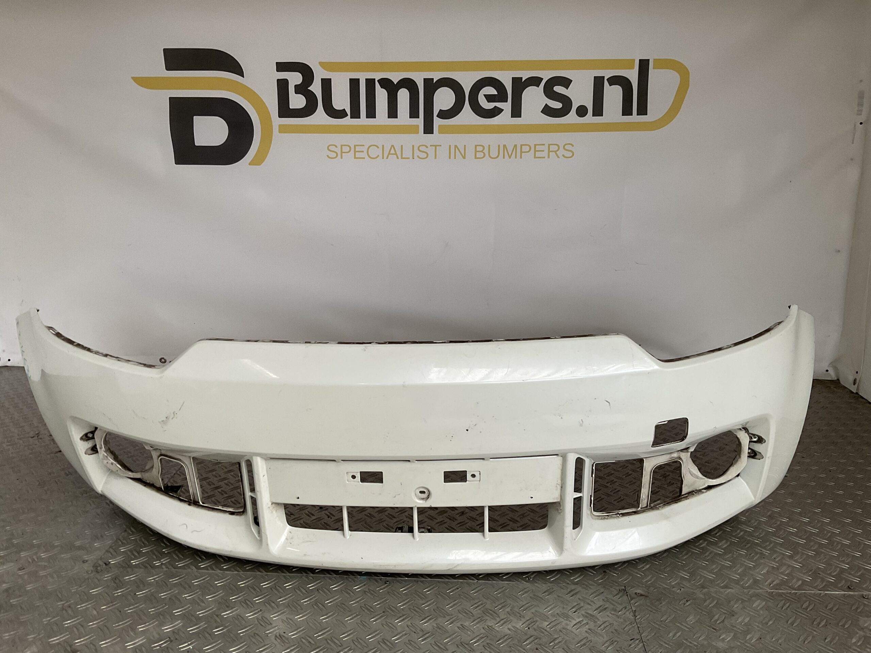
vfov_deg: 48.2
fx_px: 730
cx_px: 436
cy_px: 326
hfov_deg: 61.7
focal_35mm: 29
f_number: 1.8
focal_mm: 3
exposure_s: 1/100
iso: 64
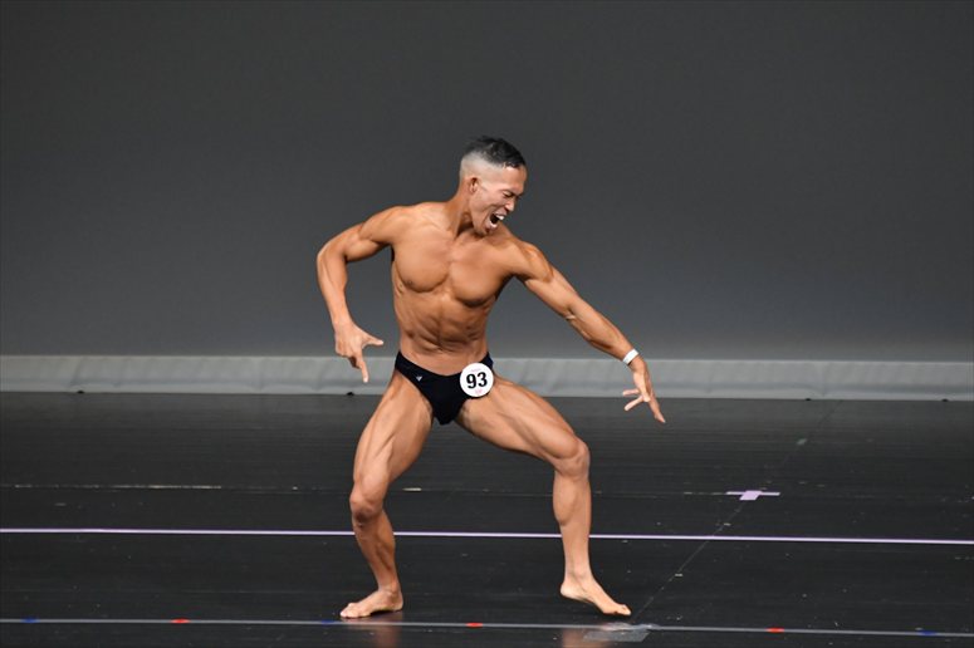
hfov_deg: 5.5
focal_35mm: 375
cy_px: 324
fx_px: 10141
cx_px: 487
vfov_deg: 3.7
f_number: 5.6
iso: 4000
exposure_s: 1/400
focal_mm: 250
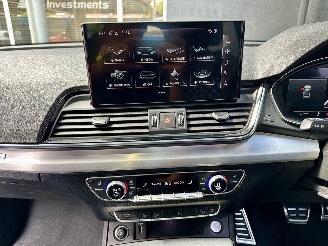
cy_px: 123
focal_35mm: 24
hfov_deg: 71.6
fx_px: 227
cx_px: 164
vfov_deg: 56.8
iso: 160
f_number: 1.78
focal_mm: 6.86
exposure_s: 1/53
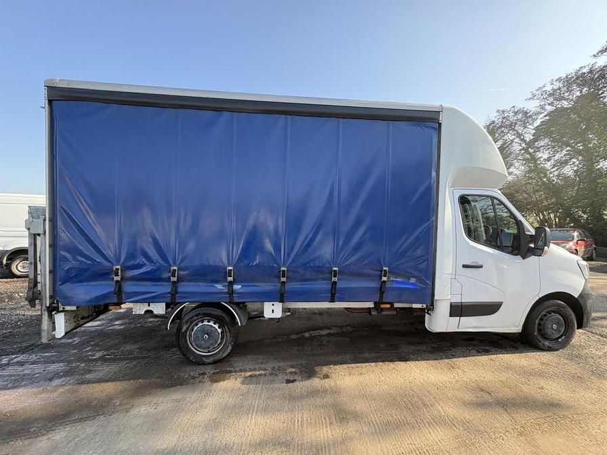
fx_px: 245
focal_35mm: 14
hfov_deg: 102.1
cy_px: 228
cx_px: 304
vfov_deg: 85.7
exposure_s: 1/174
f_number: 2.2
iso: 64
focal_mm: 2.22
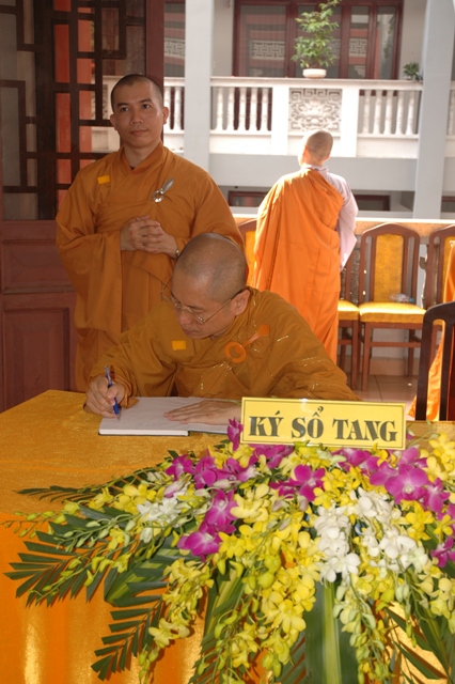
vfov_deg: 38.9
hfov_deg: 26.5
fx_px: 968
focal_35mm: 51
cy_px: 342
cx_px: 228
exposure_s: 1/50
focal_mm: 34
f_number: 4.2
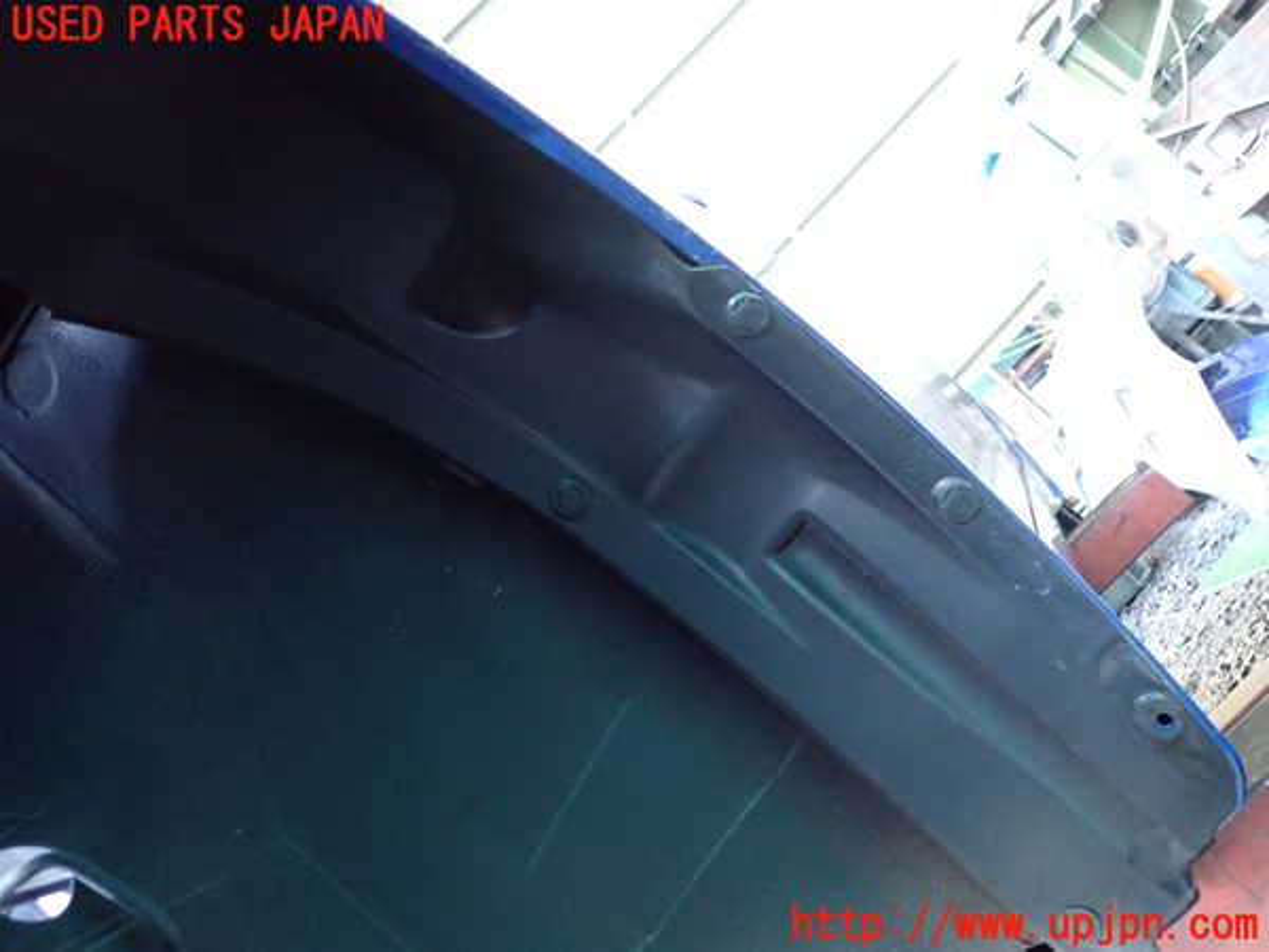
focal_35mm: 30
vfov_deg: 46.8
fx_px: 1100
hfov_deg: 60.0
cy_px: 476
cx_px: 634
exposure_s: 1/20
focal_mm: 5.4
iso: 800
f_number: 2.3
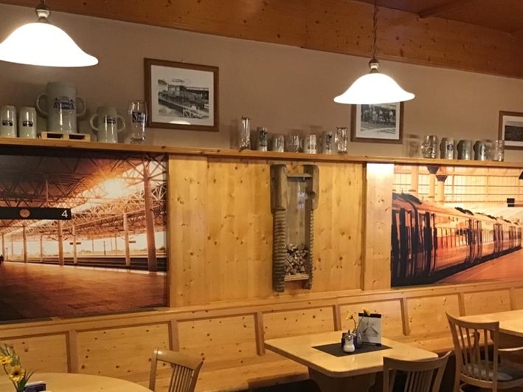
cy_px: 255
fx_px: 634
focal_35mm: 42
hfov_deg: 44.8
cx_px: 260
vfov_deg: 34.1
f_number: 2.4
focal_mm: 3.3
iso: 200
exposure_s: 1/17
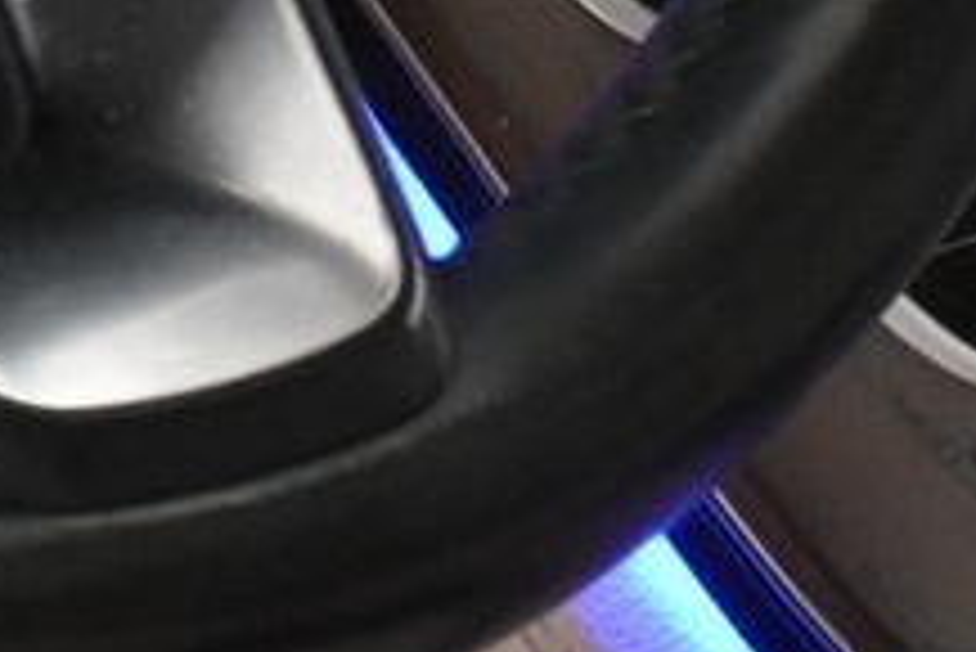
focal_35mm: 342
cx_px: -850
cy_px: -1282
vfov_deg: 3.9
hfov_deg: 5.9
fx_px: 9267
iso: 1600
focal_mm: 30.5
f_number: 4.8
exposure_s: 1/15
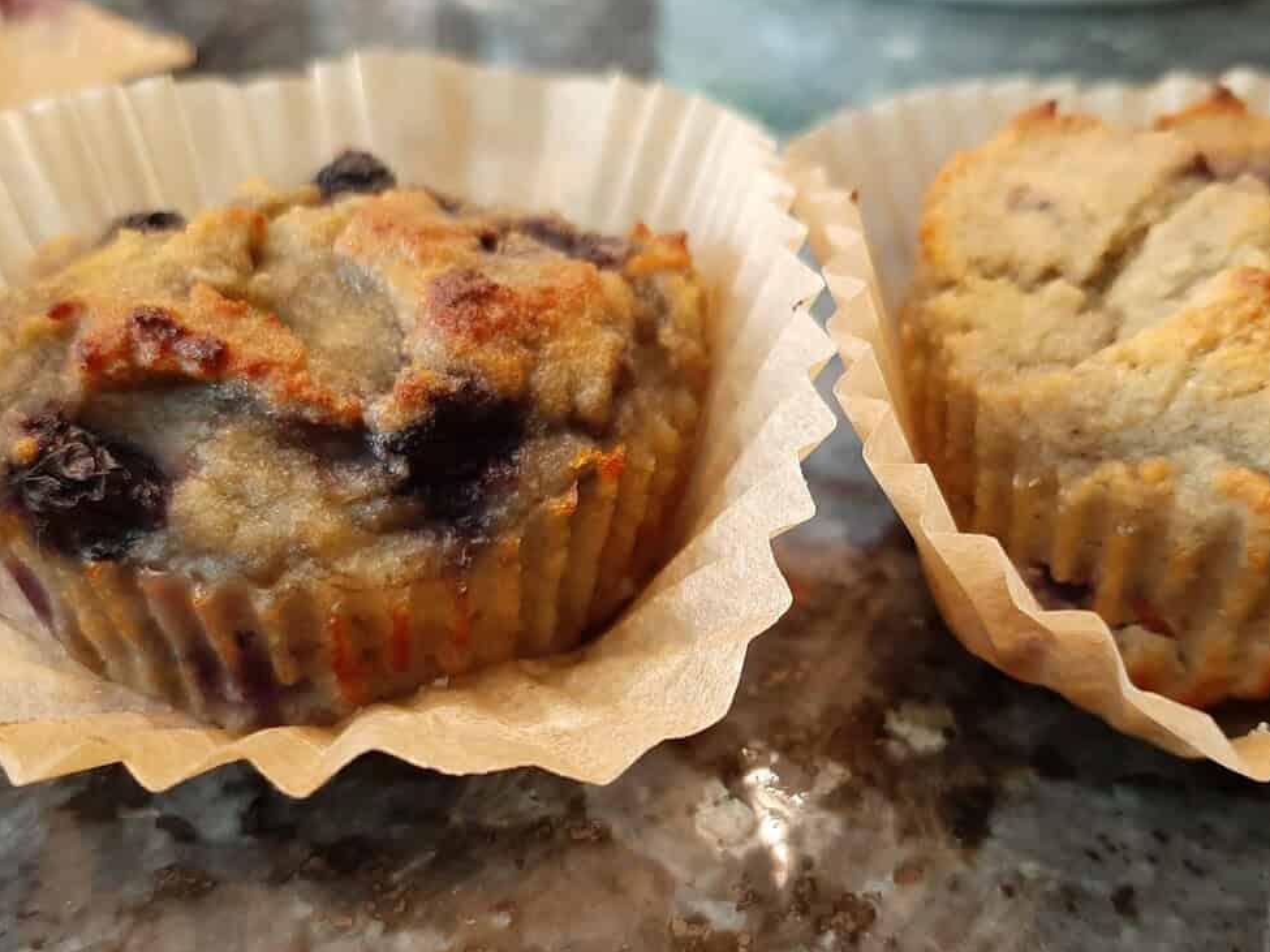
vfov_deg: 44.0
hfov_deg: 56.6
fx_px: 1174
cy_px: 560
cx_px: 716
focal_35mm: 32
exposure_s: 1/24
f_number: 1.7
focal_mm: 3.9
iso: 160
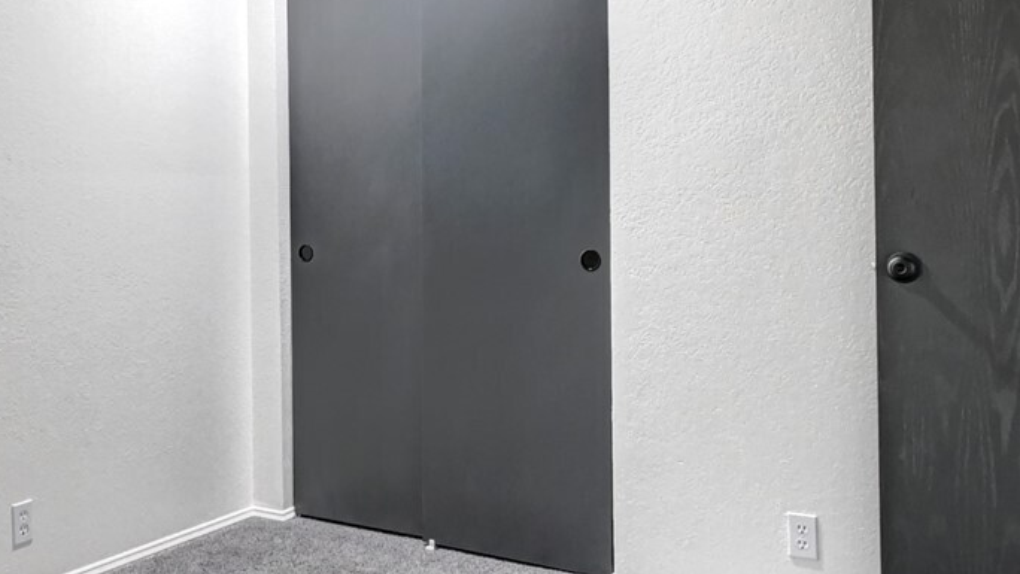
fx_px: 1055
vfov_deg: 30.3
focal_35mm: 39
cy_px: 212
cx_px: 269
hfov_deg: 49.8
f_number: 11
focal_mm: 10
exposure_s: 1/2
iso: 3200
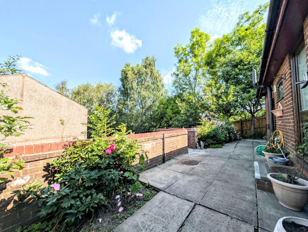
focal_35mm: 12
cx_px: 154
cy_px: 116
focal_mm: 2.02
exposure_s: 1/1661
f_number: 1.7
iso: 52
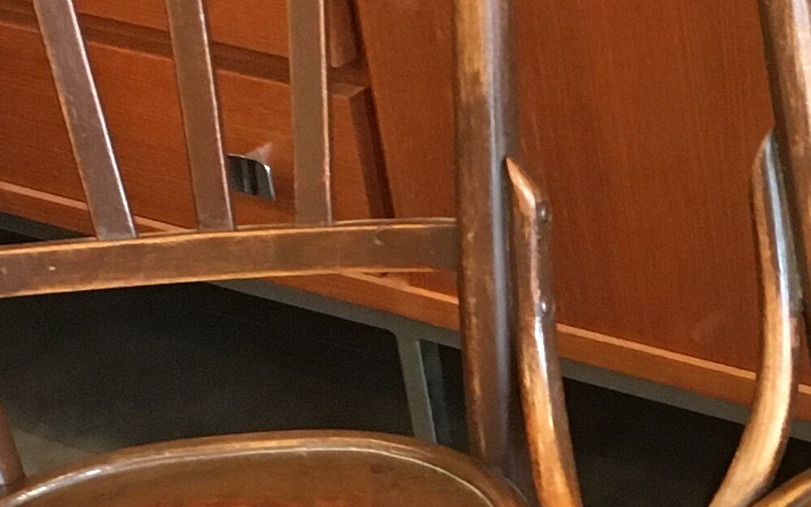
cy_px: 730
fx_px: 2763
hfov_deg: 16.3
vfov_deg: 10.2
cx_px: 829
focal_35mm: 125
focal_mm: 4.15
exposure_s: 1/17
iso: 250
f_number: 2.2
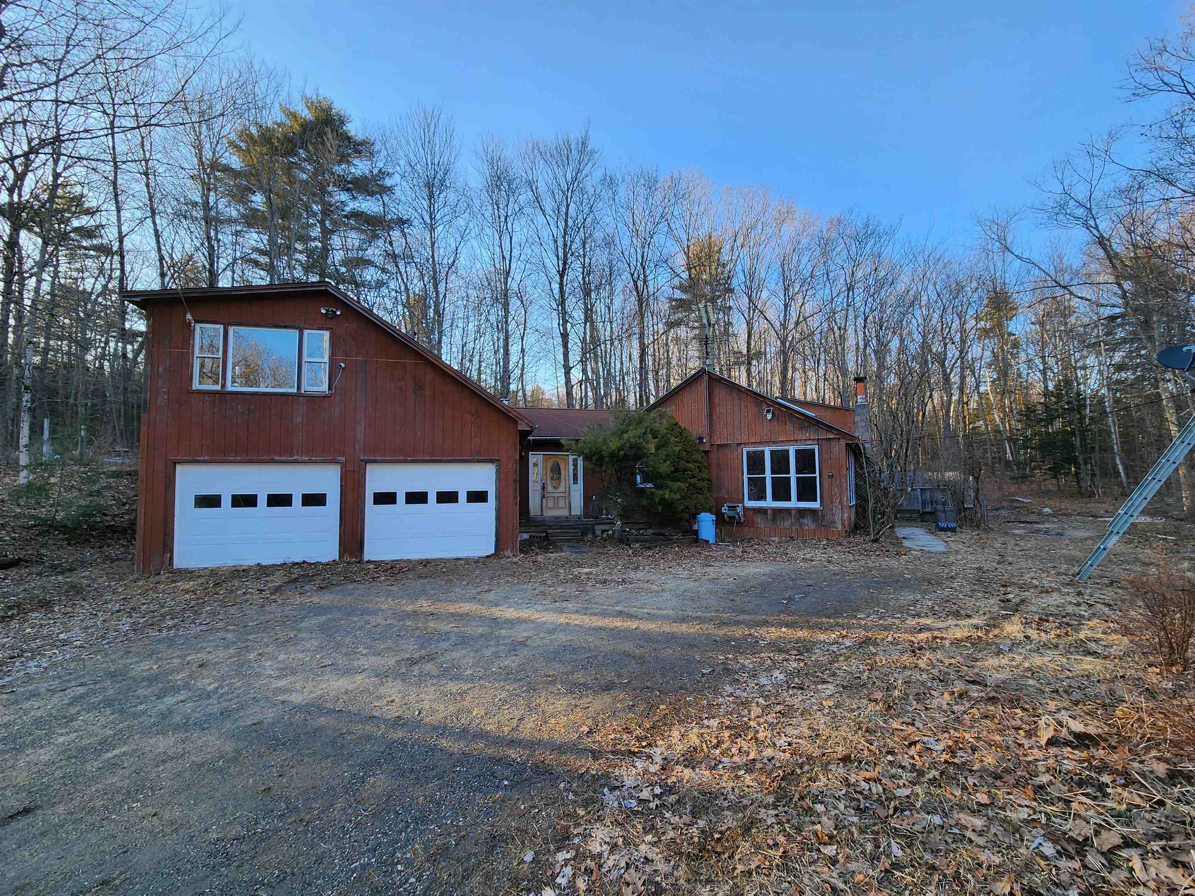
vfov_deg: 89.9
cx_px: 598
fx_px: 449
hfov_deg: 106.2
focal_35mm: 13
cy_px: 448
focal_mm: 2.2
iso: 50
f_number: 2.2
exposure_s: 1/269
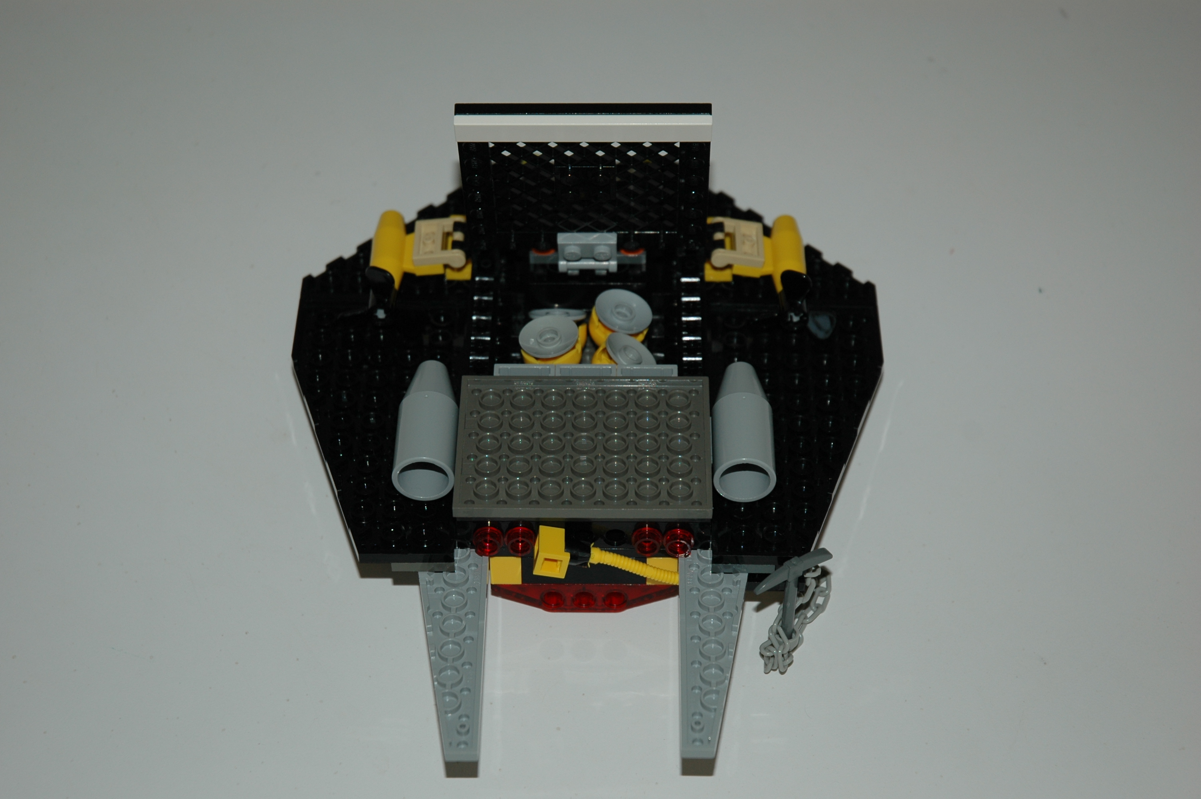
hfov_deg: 26.0
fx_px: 2600
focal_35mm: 78
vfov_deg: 17.5
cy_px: 400
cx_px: 600
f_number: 4.5
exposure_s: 1/60
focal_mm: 52
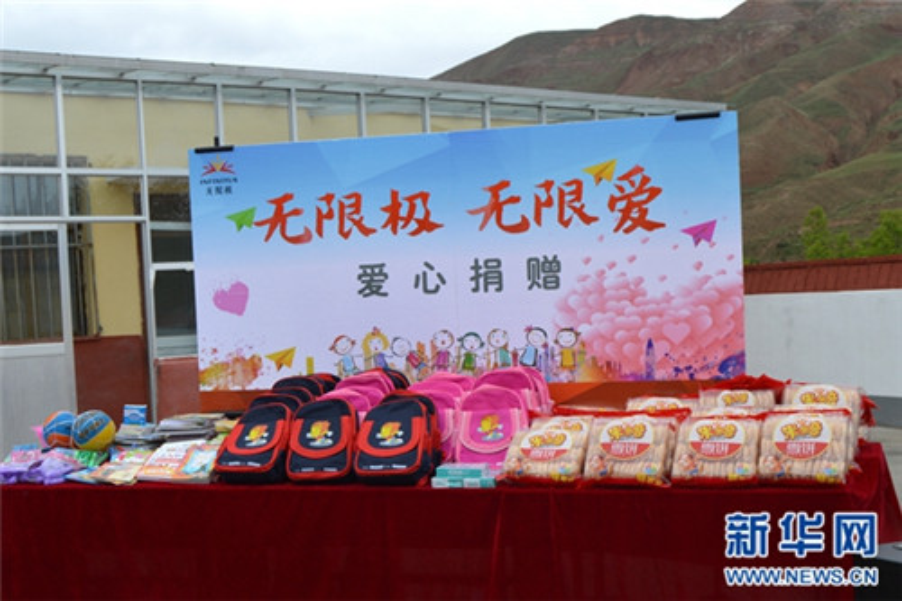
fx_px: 977
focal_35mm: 39
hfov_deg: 49.6
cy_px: 300
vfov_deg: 34.2
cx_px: 451
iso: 100
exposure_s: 1/200
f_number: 7.1
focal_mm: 26
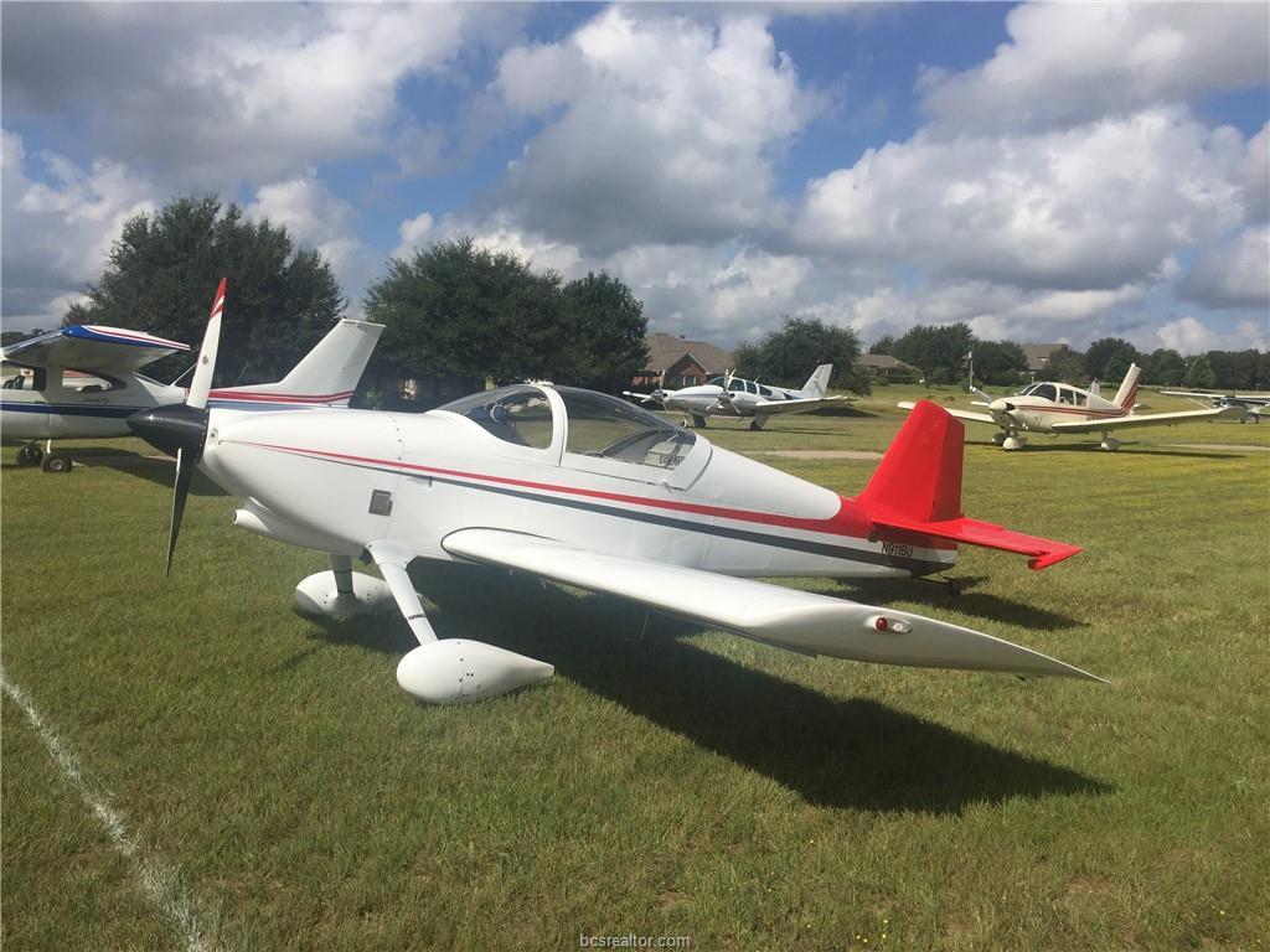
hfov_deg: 61.7
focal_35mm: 29
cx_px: 635
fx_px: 1064
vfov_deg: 48.2
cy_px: 476
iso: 32
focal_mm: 4.15
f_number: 2.2
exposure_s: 1/3968
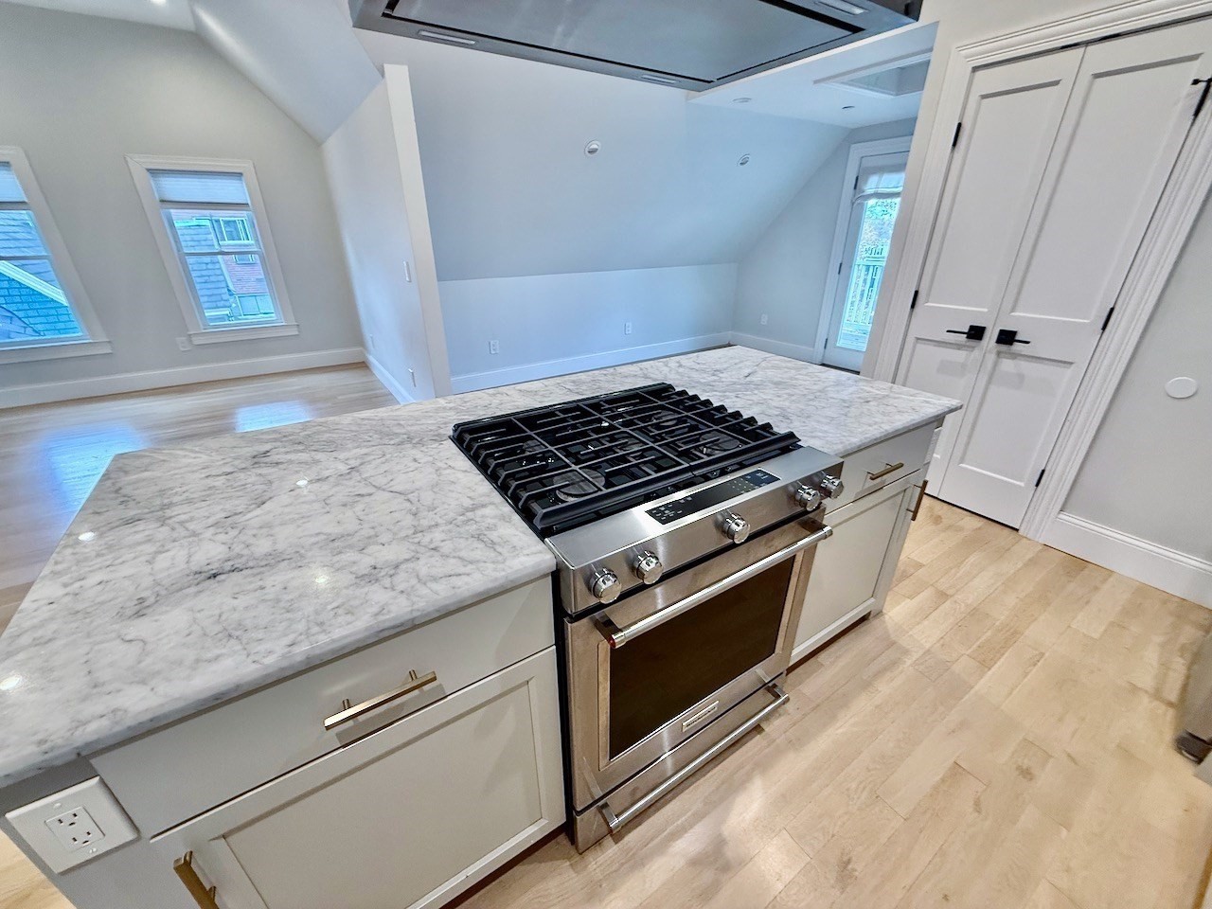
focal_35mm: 14
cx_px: 606
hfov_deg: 102.1
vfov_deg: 85.7
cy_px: 454
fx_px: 490
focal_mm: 2.22
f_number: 2.2
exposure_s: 1/60
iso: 200
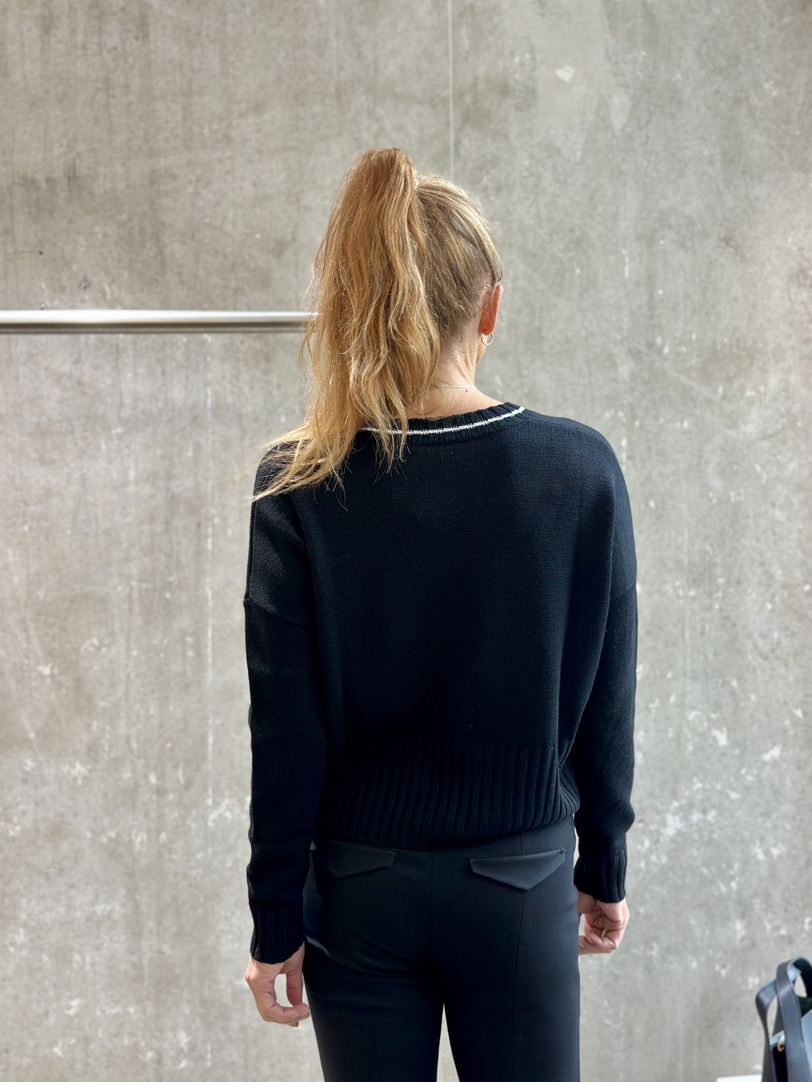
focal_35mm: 48
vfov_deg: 39.7
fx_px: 1501
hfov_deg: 30.3
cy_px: 541
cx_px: 406
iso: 100
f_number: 1.78
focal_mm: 6.86
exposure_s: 1/50
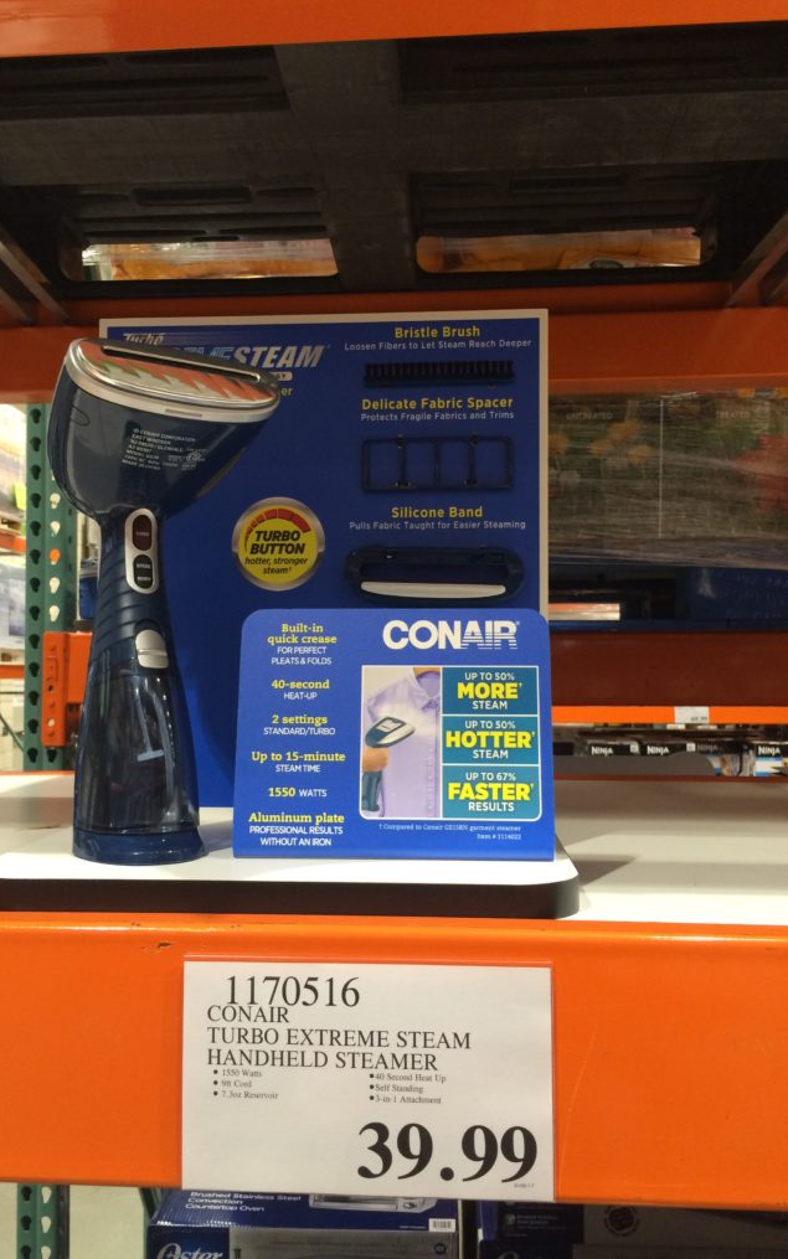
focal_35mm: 31
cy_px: 628
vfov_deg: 61.2
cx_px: 369
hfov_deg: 40.6
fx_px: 1064
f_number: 2.2
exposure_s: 1/30
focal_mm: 4.15
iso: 125
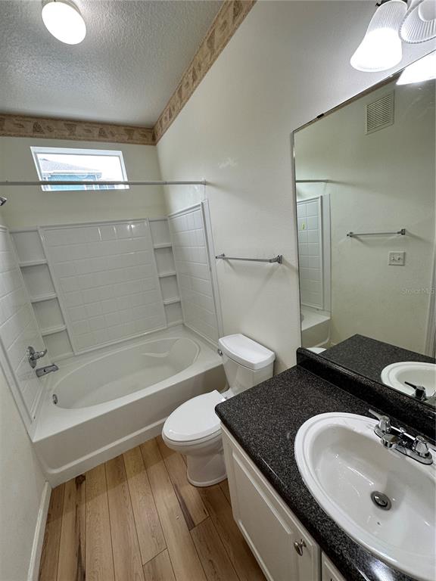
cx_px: 218
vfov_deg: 102.1
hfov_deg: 85.7
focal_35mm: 14
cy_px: 290
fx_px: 235
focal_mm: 2.22
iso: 100
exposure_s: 1/120
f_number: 2.2
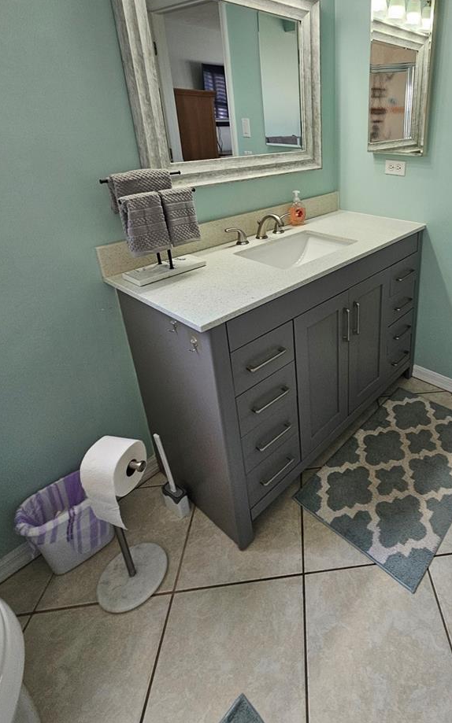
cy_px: 277
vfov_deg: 89.5
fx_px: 355
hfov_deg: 60.7
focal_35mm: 18
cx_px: 350
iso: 64
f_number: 2.2
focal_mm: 2.2
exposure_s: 1/60
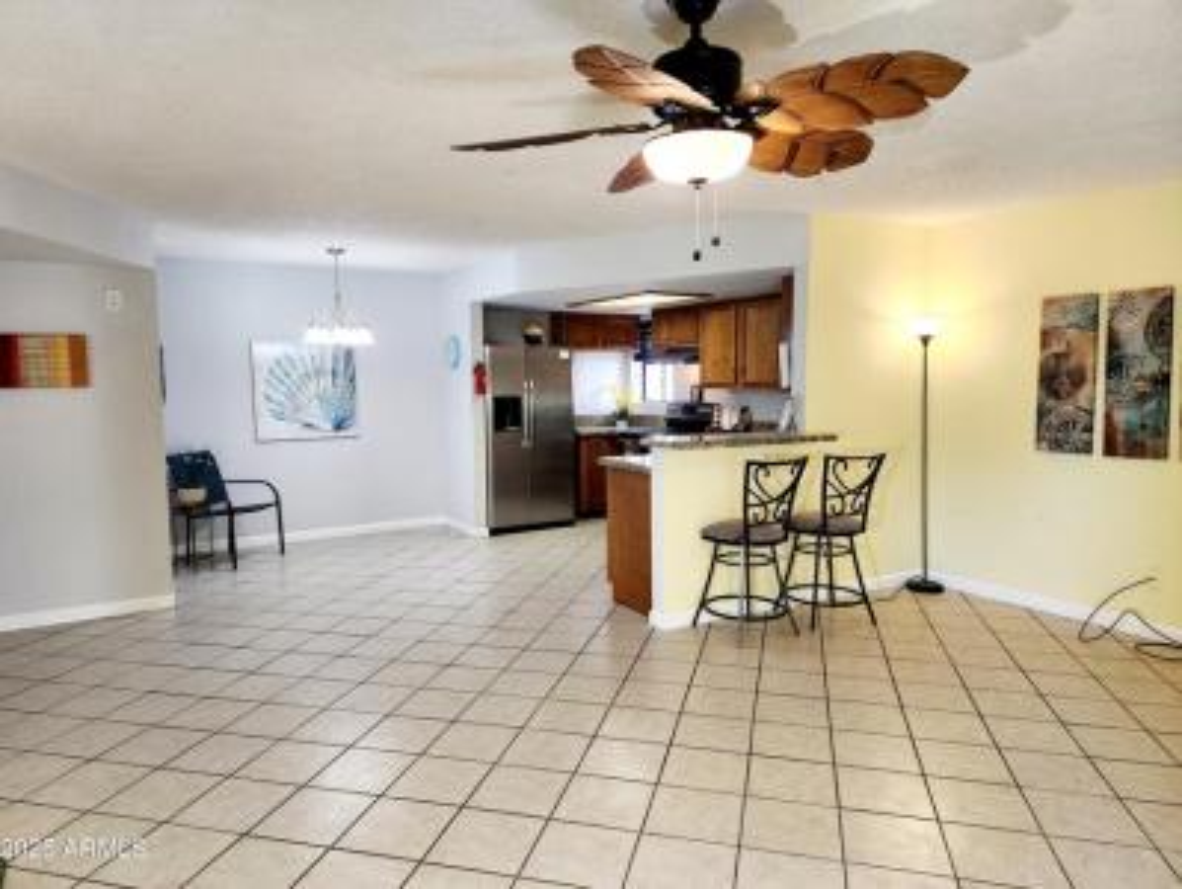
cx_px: 591
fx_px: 786
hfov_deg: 73.9
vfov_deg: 59.0
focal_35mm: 23
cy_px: 444
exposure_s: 1/120
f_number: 1.8
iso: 160
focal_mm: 6.4
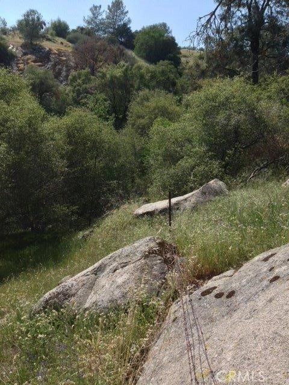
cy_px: 192
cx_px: 144
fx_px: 367
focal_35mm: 33
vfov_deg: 55.4
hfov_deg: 42.9
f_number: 2.4
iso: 50
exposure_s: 1/1290
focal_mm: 4.13
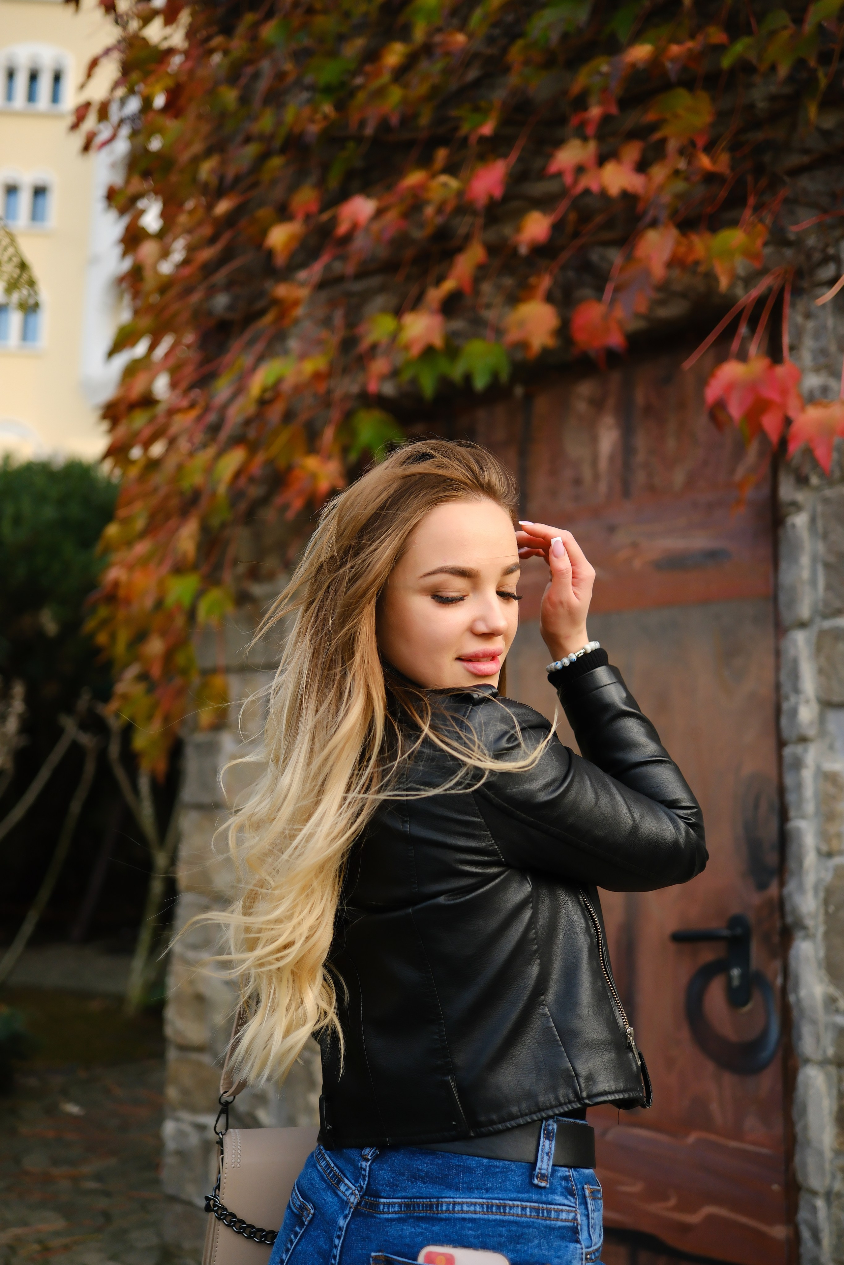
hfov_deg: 37.9
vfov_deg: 54.4
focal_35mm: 35
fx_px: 1231
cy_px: 632
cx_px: 422
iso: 400
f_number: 1.4
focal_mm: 23
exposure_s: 1/1100
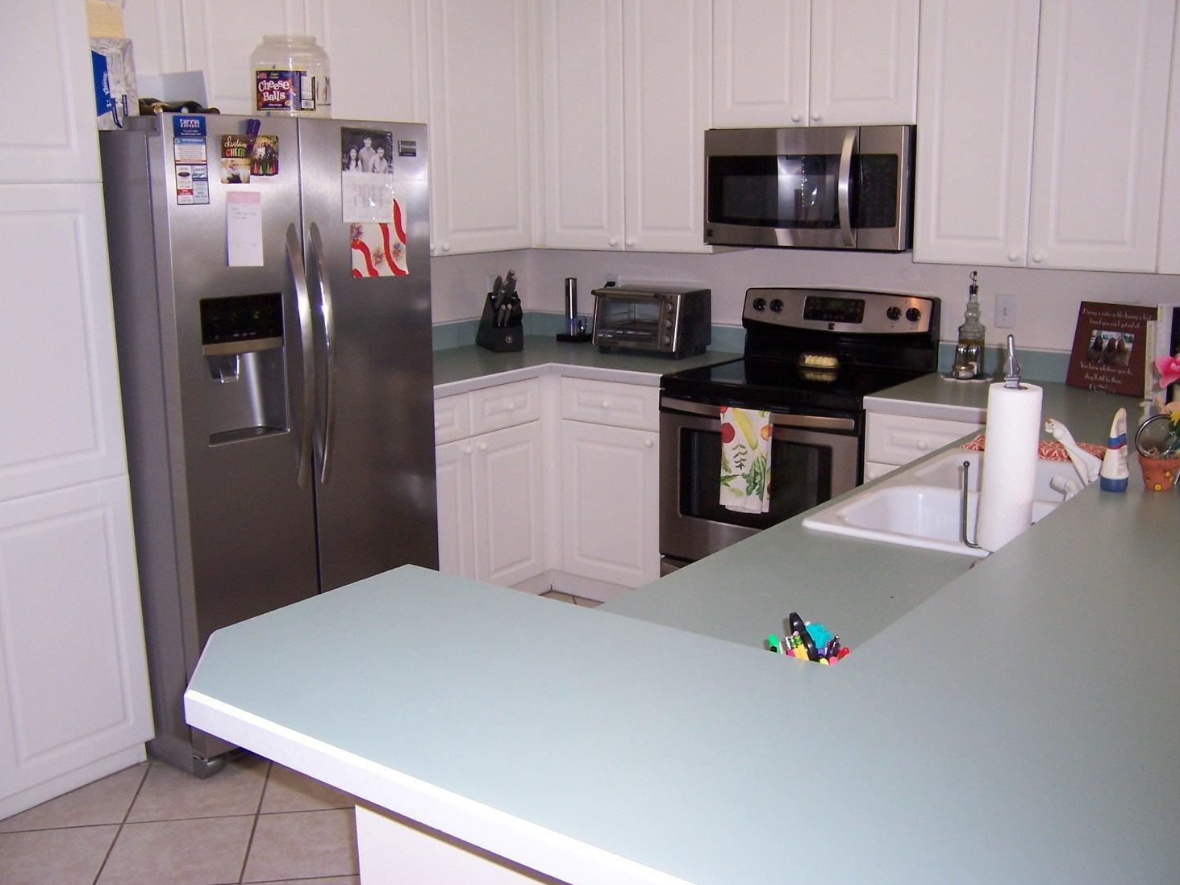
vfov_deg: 40.7
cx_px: 604
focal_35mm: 35
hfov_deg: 52.6
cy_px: 428
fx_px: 1193
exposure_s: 1/60
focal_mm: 5.5
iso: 140
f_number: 2.8
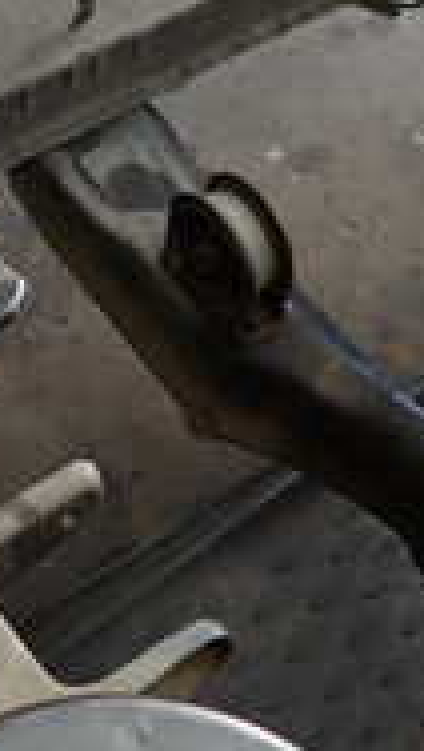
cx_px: 180
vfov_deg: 23.2
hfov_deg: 13.9
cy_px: -36
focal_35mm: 87
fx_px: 1736
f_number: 2
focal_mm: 4.5
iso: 100
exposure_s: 1/60
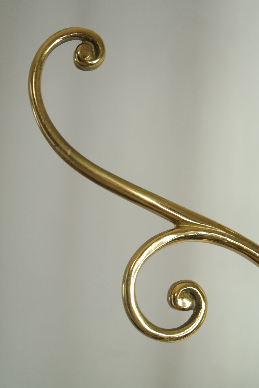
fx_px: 745
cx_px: 130
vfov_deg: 29.2
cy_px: 194
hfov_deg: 19.7
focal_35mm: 69
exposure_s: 1/30
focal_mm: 45
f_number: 6.3
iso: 800
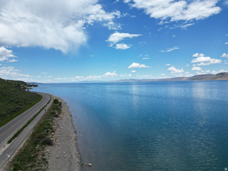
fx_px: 158
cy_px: 86
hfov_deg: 71.6
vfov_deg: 56.8
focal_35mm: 24
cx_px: 114
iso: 130
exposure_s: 1/3200
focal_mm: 6.72
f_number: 1.7
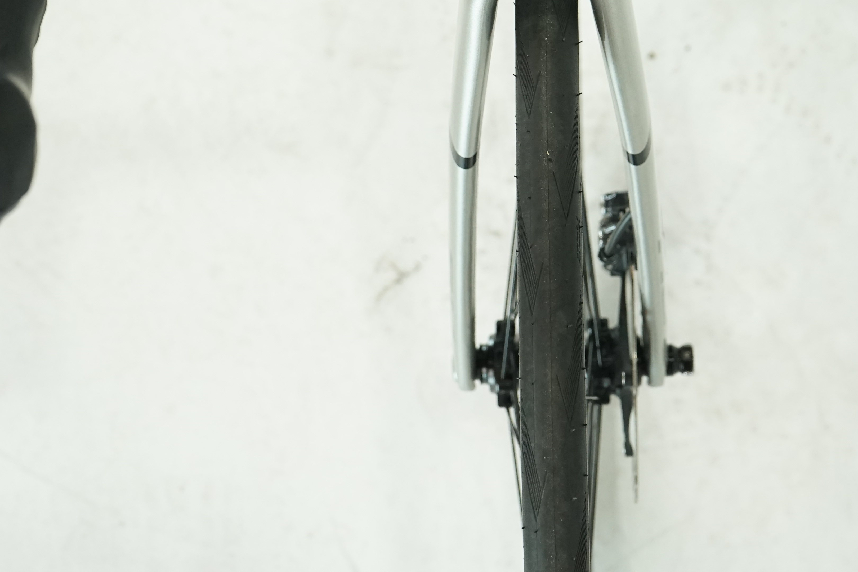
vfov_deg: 13.6
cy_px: 93
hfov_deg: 20.4
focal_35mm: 100
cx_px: 540
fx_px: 2383
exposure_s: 1/200
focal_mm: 54
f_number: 5.6
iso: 1600
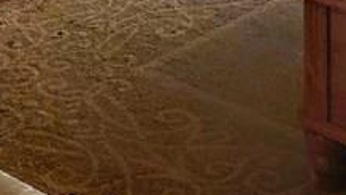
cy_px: -341
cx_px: 289
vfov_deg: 8.1
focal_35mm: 133
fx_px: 1221
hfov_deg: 16.0
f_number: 1.5
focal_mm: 4.3
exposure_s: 1/60
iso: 125
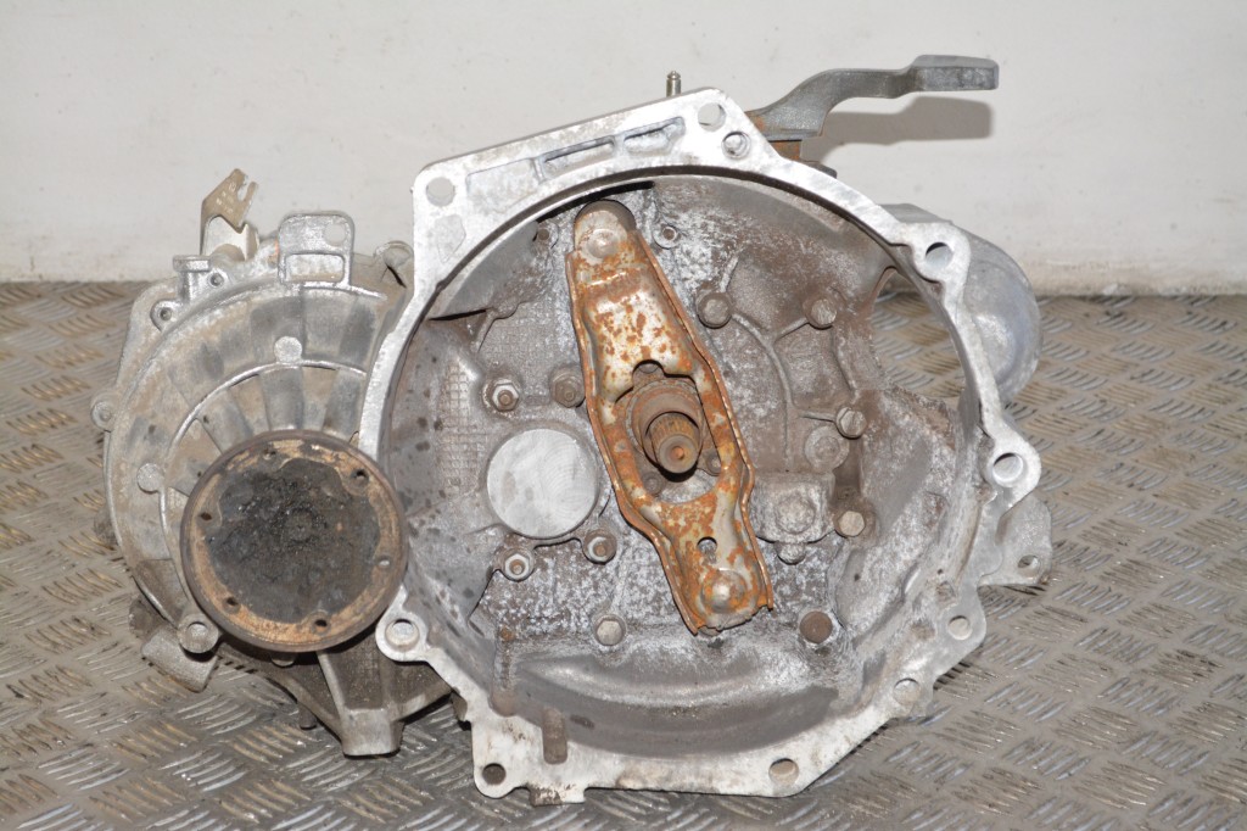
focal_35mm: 75
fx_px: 2597
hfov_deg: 27.0
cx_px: 624
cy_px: 416
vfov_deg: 18.2
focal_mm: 50
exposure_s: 1/60
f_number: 6.3
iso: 2000
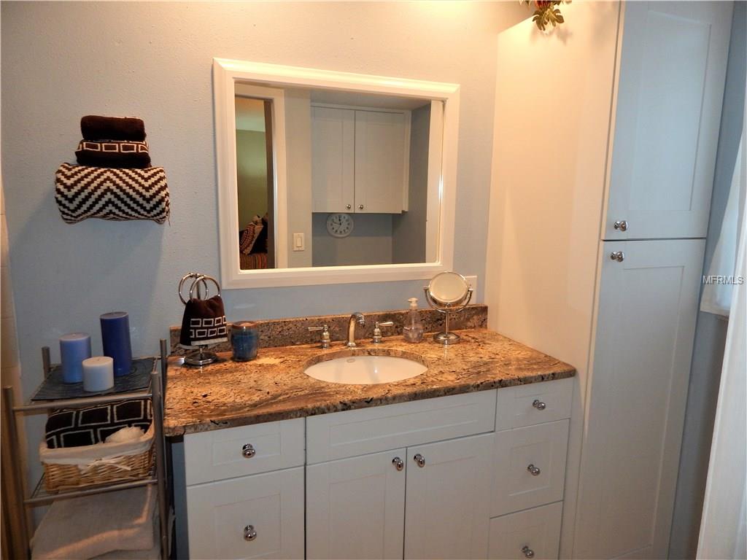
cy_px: 280
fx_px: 475
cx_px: 374
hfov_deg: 76.4
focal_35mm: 22
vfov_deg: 61.1
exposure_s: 1/30
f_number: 3
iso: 200
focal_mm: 4
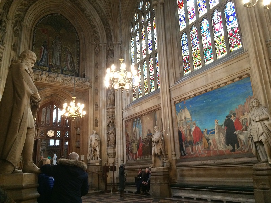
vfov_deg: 48.2
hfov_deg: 61.7
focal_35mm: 29
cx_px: 136
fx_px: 227
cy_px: 102
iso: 320
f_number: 2.2
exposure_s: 1/25
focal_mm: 4.15
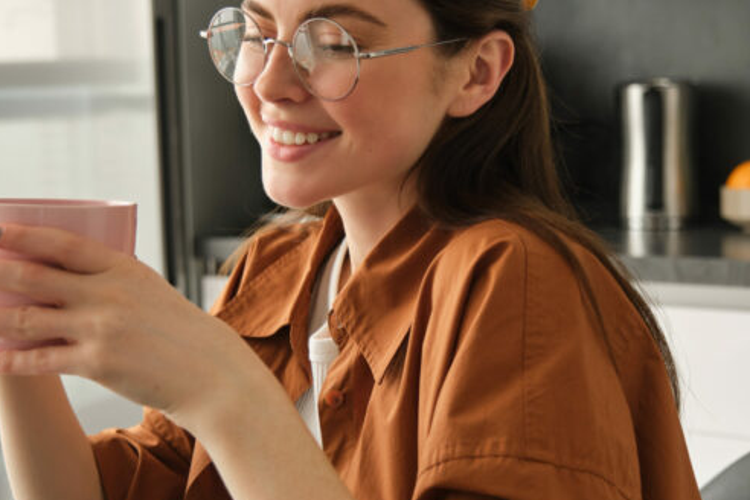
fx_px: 1333
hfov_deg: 31.4
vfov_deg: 21.2
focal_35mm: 64
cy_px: 194
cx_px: 360
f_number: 2.8
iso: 400
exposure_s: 1/125
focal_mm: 27.4
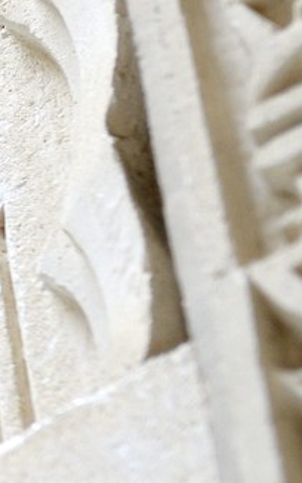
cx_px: -702
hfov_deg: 4.5
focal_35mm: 280
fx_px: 3684
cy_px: 74
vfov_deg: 7.5
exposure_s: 1/30
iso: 1600
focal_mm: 56
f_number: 4
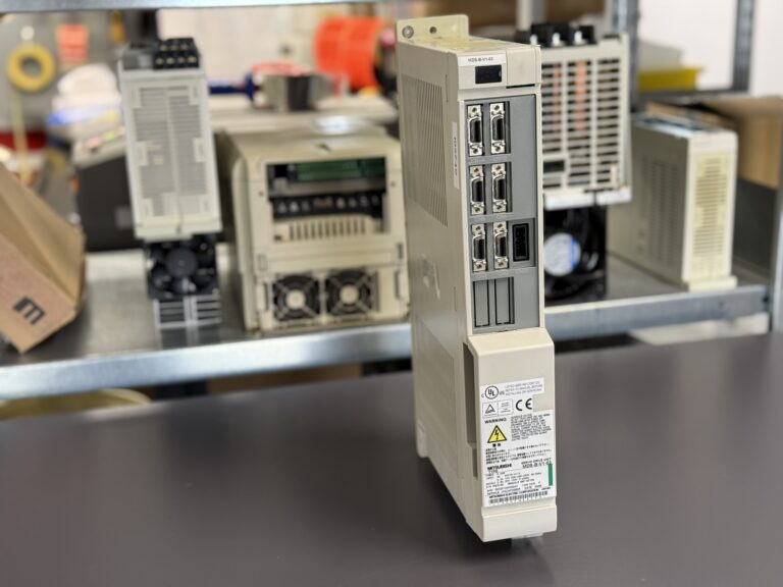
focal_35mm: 48
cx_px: 392
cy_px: 294
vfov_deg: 30.3
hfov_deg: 39.7
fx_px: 1086
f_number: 1.78
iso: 200
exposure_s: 1/50
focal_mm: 6.76
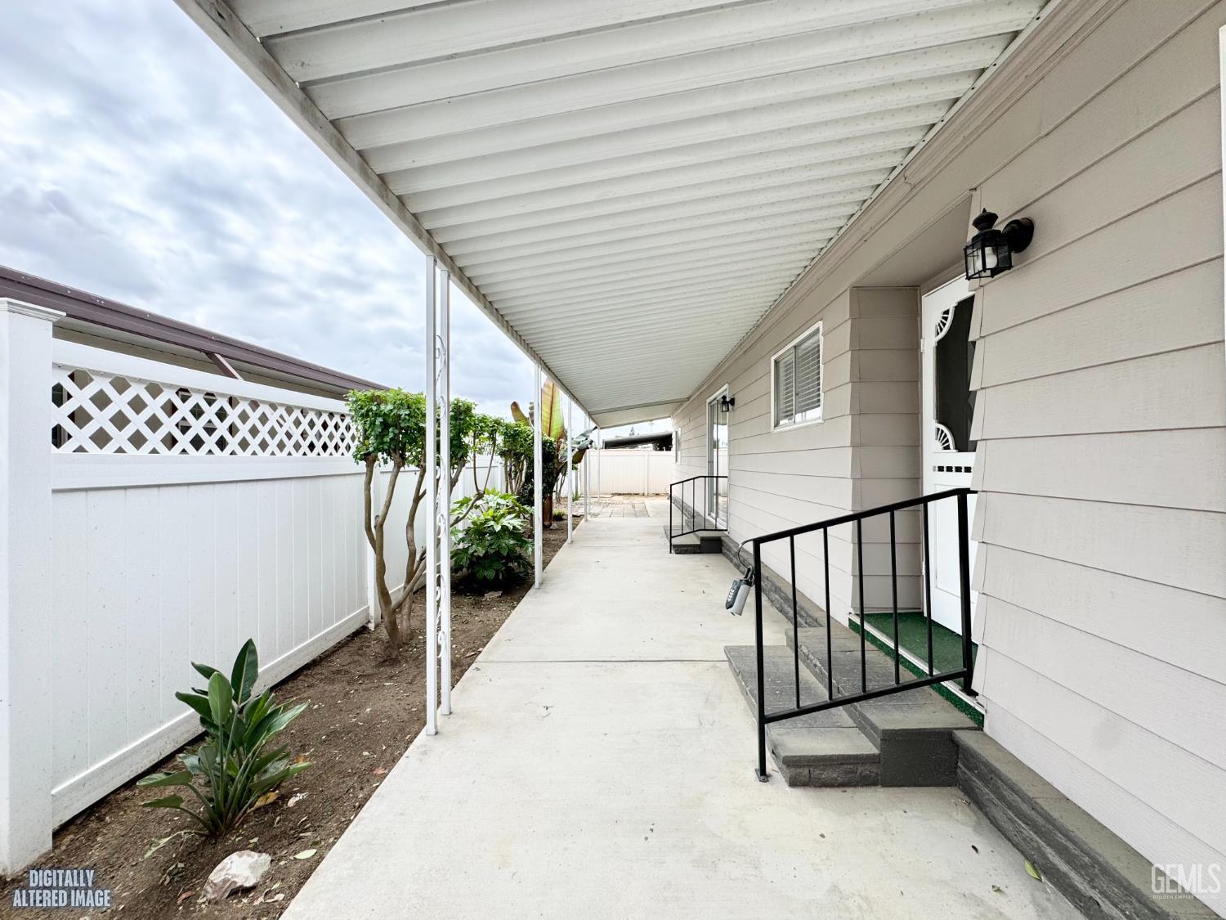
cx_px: 613
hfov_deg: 102.1
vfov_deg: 85.7
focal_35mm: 14
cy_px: 460
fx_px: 496
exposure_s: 1/565
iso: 50
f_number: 2.2
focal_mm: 2.22
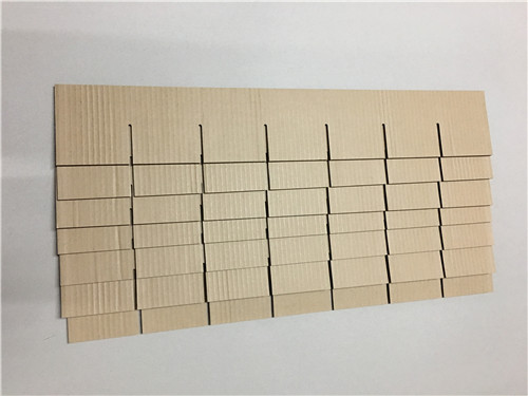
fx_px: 442
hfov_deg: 61.7
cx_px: 264
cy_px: 198
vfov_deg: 48.2
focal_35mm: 29
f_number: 2.2
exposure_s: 1/10
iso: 80
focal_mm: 4.15
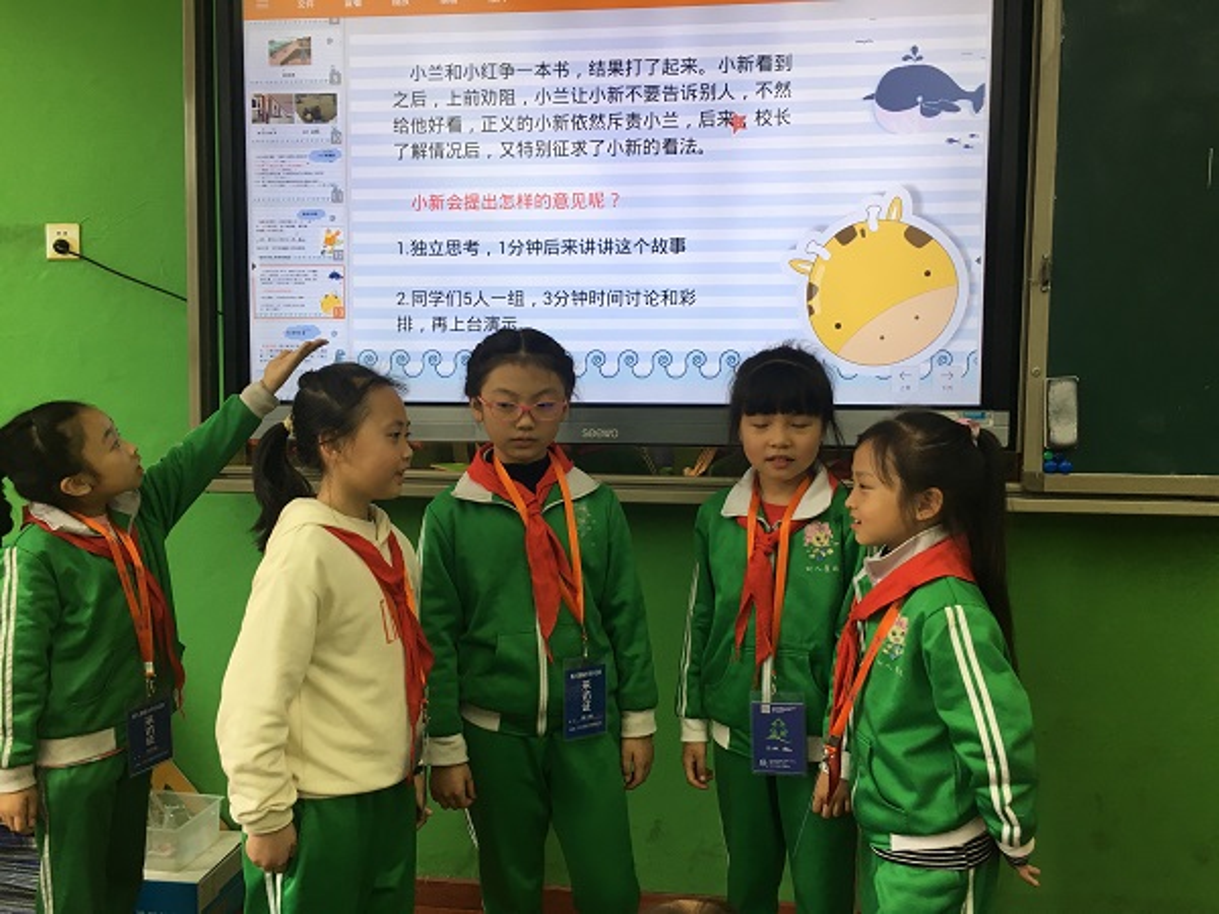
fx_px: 1021
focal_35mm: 29
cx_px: 610
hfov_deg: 61.7
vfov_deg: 48.2
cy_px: 457
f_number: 2.2
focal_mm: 4.15
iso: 25
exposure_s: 1/33
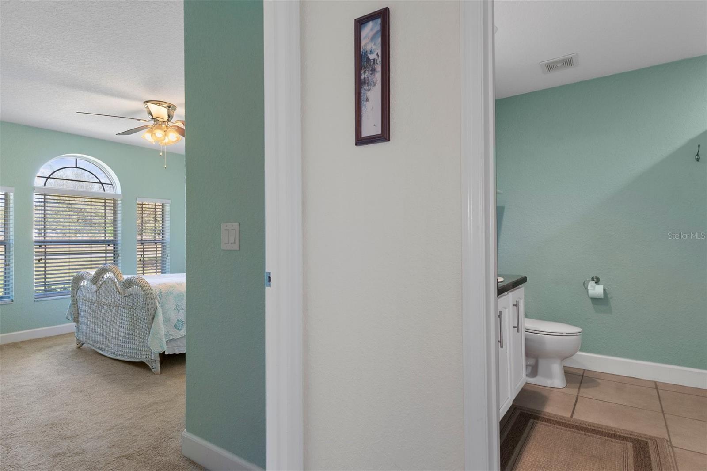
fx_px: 353
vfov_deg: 67.4
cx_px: 354
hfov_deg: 90.0
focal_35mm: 18
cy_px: 236
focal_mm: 12
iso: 320
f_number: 8
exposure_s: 1
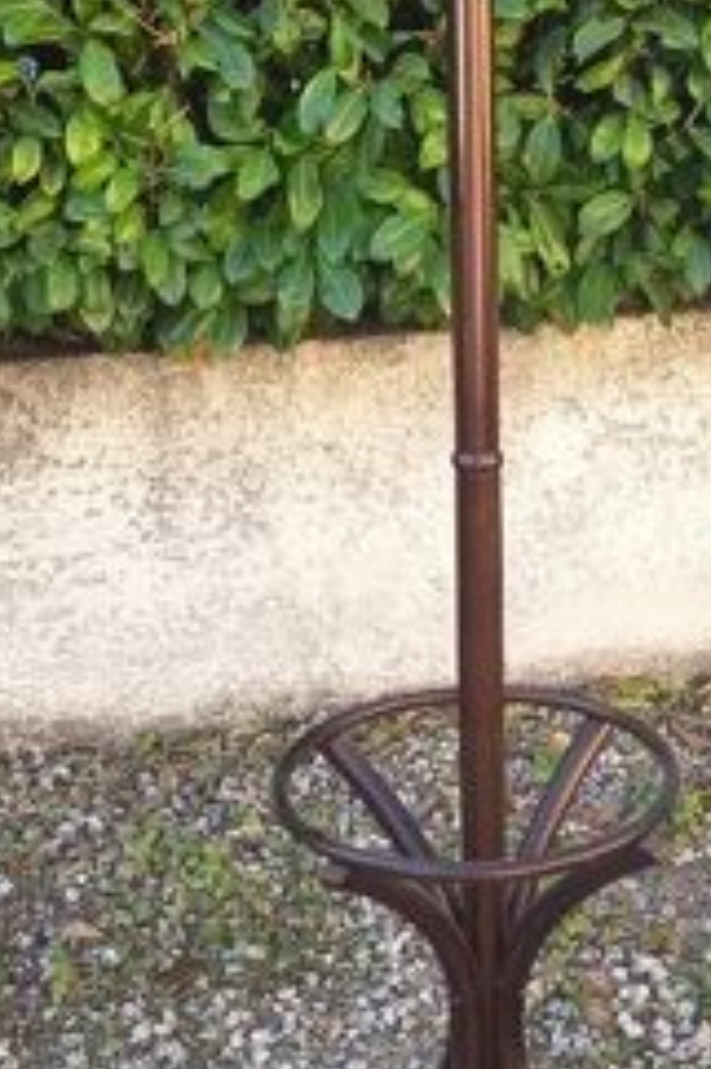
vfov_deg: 30.4
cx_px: 548
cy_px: 380
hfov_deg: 20.4
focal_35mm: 66
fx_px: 1958
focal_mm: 5.27
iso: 100
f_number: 1.7
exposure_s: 1/100
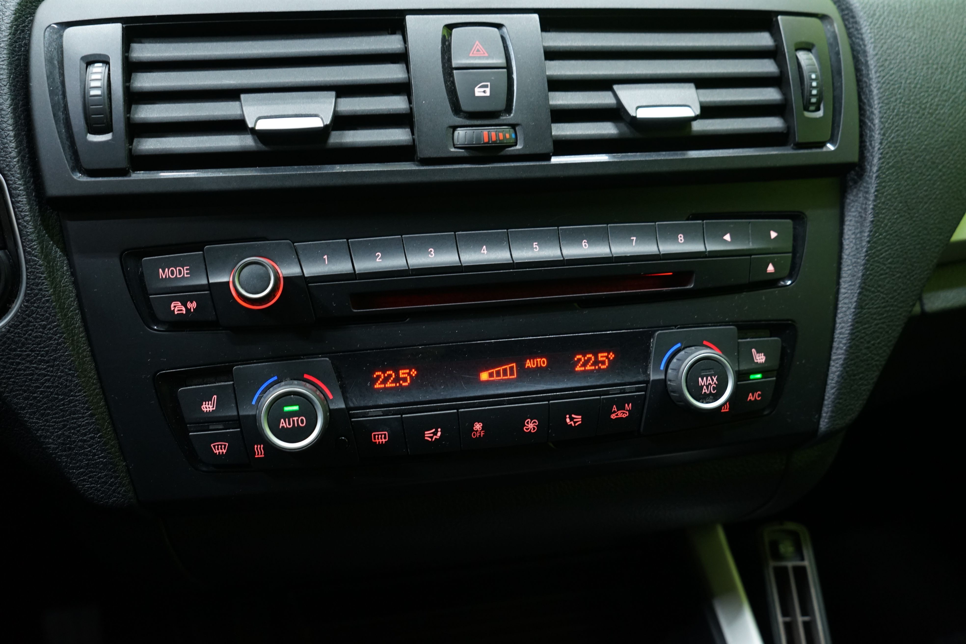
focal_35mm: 33
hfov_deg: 57.2
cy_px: 322
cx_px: 483
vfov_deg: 40.0
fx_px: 885
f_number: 5
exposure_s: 1/20
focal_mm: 33
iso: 1600
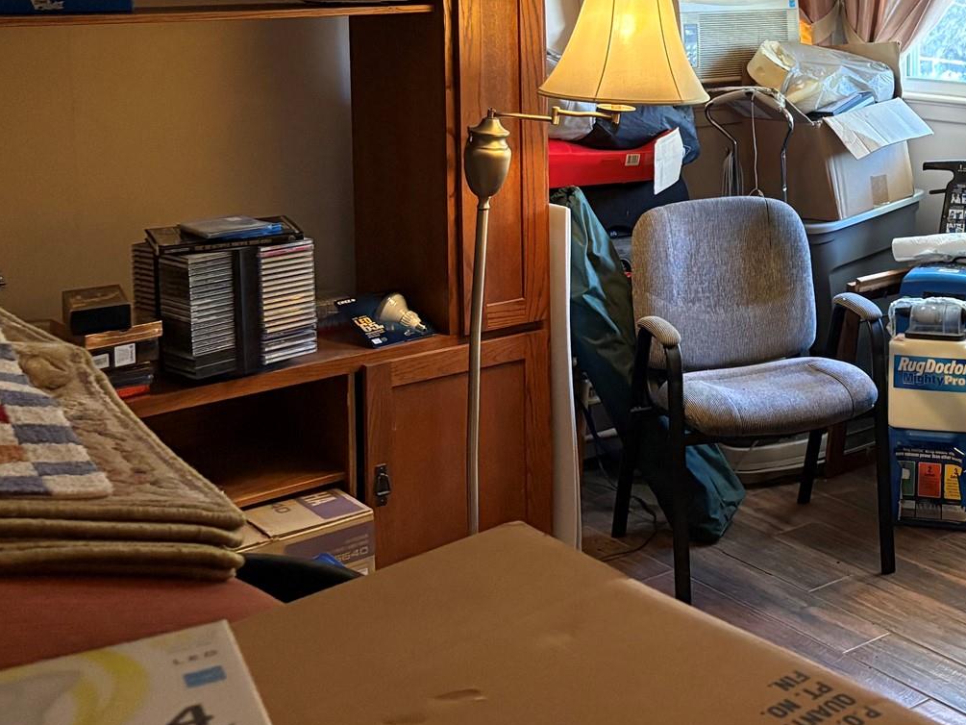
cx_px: 904
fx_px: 1479
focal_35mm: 53
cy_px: 45
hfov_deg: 33.8
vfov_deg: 26.4
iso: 500
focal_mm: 5.96
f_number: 1.6
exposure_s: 1/40
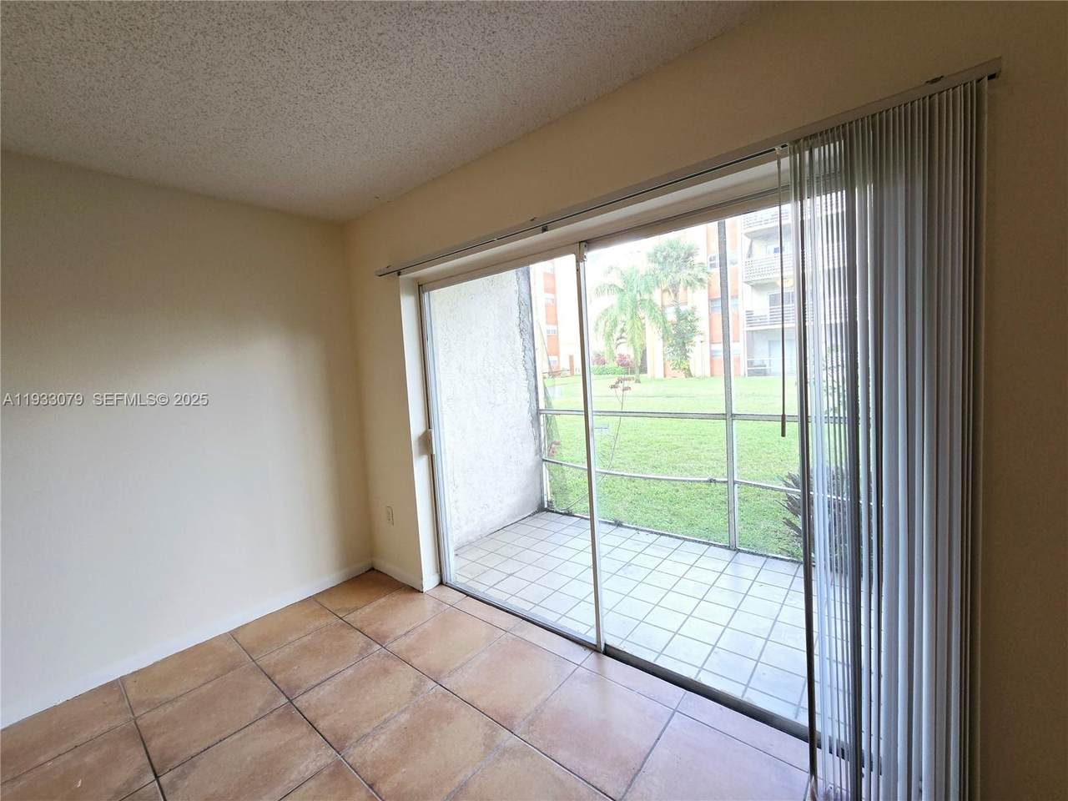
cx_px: 534
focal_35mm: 13
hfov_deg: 106.2
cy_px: 400
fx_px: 401
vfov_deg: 89.9
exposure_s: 1/60
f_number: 2.2
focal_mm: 2.2
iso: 50
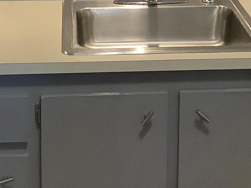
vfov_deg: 13.2
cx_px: 135
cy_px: -69
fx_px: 783
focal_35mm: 108
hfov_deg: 18.2
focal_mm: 3.3
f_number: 2.4
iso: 400
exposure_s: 1/60
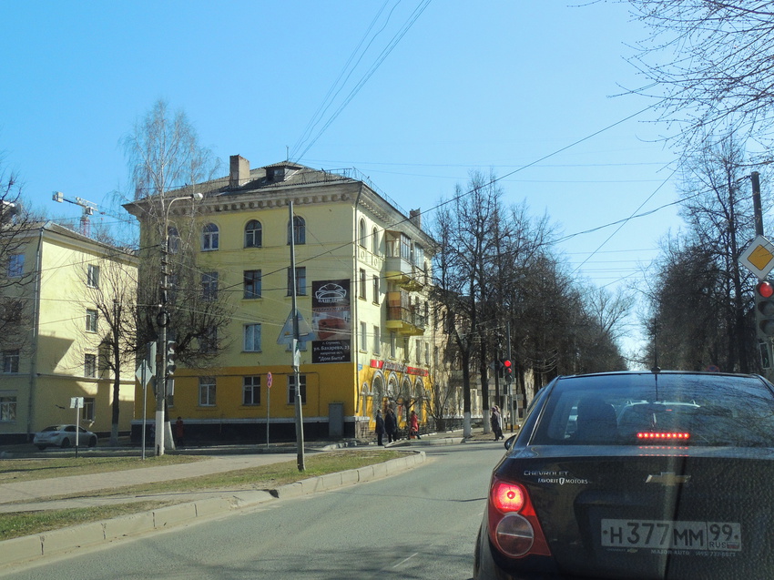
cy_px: 290
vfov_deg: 35.9
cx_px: 387
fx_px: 894
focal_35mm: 40
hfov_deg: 46.8
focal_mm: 7.1
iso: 400
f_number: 6.6
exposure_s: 1/640
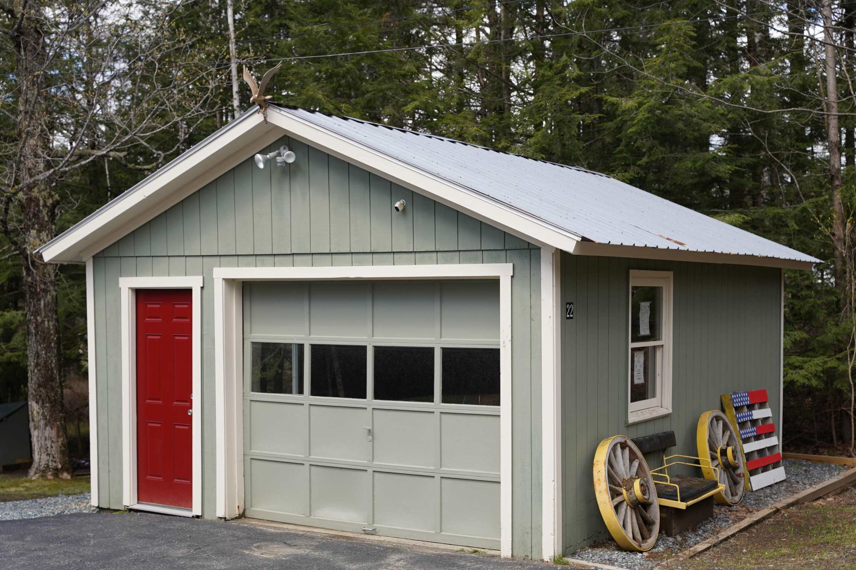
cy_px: 363
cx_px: 438
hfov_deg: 41.9
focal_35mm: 47
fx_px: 1117
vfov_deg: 28.5
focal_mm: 35
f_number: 4.5
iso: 100
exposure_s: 1/320
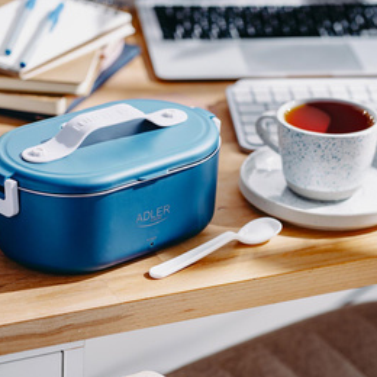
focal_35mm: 125
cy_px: 238
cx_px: 187
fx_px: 1540
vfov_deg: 13.9
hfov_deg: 14.0
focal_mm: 85
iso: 100
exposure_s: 1/125
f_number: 3.5
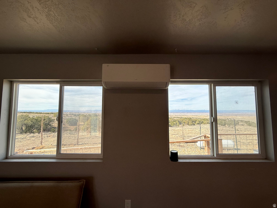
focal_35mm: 14
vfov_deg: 85.7
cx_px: 138
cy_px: 104
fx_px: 112
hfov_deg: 102.1
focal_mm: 2.22
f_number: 2.2
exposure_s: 1/559
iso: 50
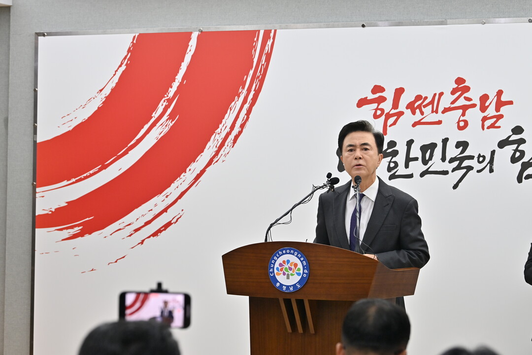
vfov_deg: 11.8
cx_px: 266
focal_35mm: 116
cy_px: 178
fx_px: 1714
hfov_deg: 17.6
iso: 800
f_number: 5.6
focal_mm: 116
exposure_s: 1/320
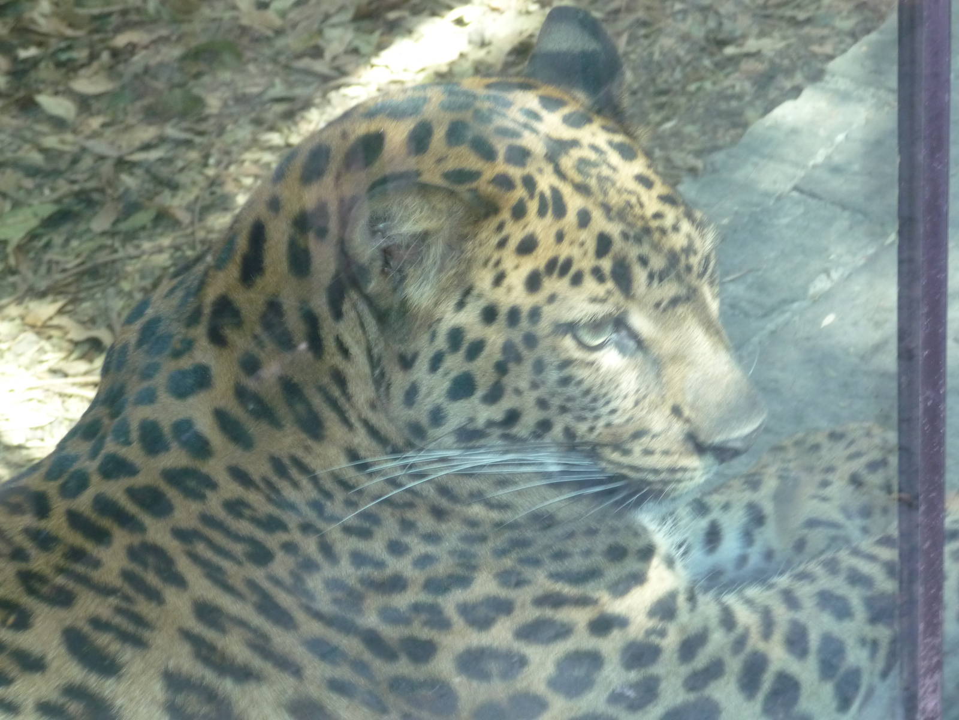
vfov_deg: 13.2
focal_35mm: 112
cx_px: 480
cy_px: 360
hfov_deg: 17.6
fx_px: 3103
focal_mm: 19.1
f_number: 4.7
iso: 250
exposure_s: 1/40
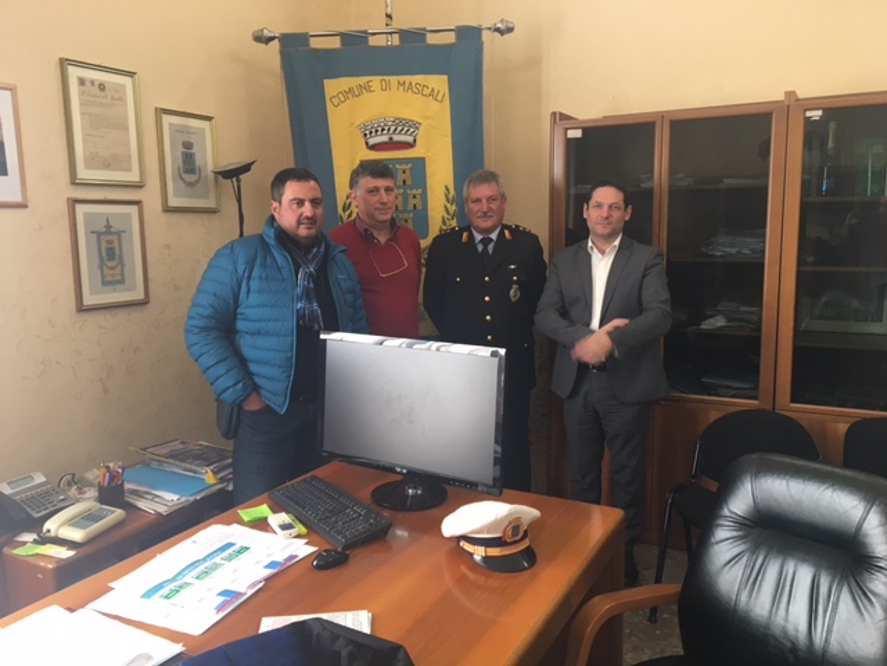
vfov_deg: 48.2
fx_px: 743
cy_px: 333
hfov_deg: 61.7
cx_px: 444
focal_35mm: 29
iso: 80
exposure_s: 1/33
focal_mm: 4.15
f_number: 2.2
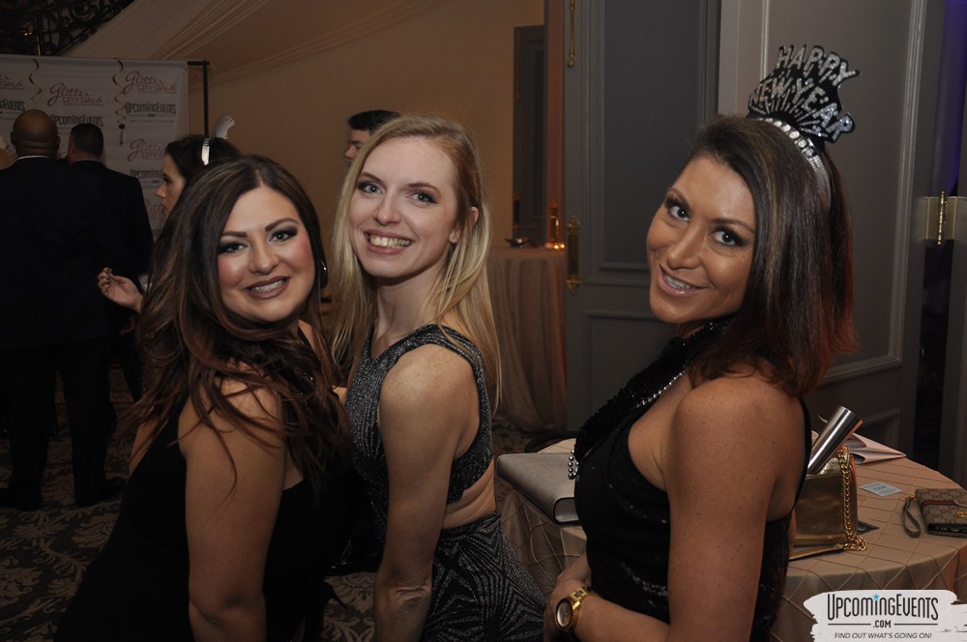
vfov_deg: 35.4
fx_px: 1006
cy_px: 321
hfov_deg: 51.3
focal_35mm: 38
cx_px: 484
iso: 400
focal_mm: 25
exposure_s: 1/60
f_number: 5
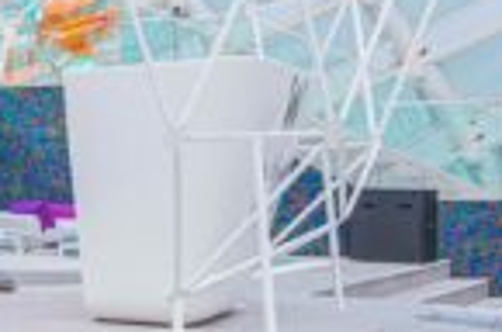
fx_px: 1183
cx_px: -502
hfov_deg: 17.3
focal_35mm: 85
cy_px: 173
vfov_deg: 16.0
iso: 400
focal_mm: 16
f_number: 5
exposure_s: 1/1250
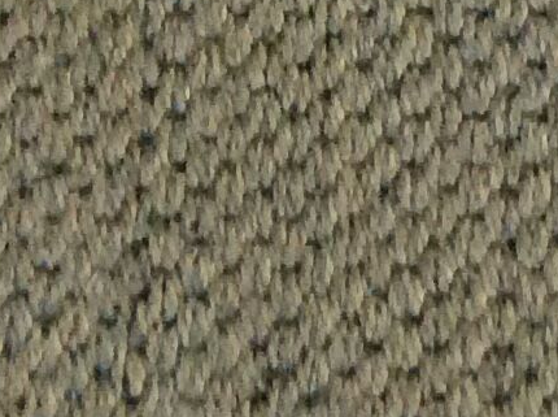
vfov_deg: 7.7
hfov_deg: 8.8
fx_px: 3106
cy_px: 264
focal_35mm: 193
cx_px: 1571
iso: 160
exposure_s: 1/25
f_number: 2.4
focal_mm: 3.3
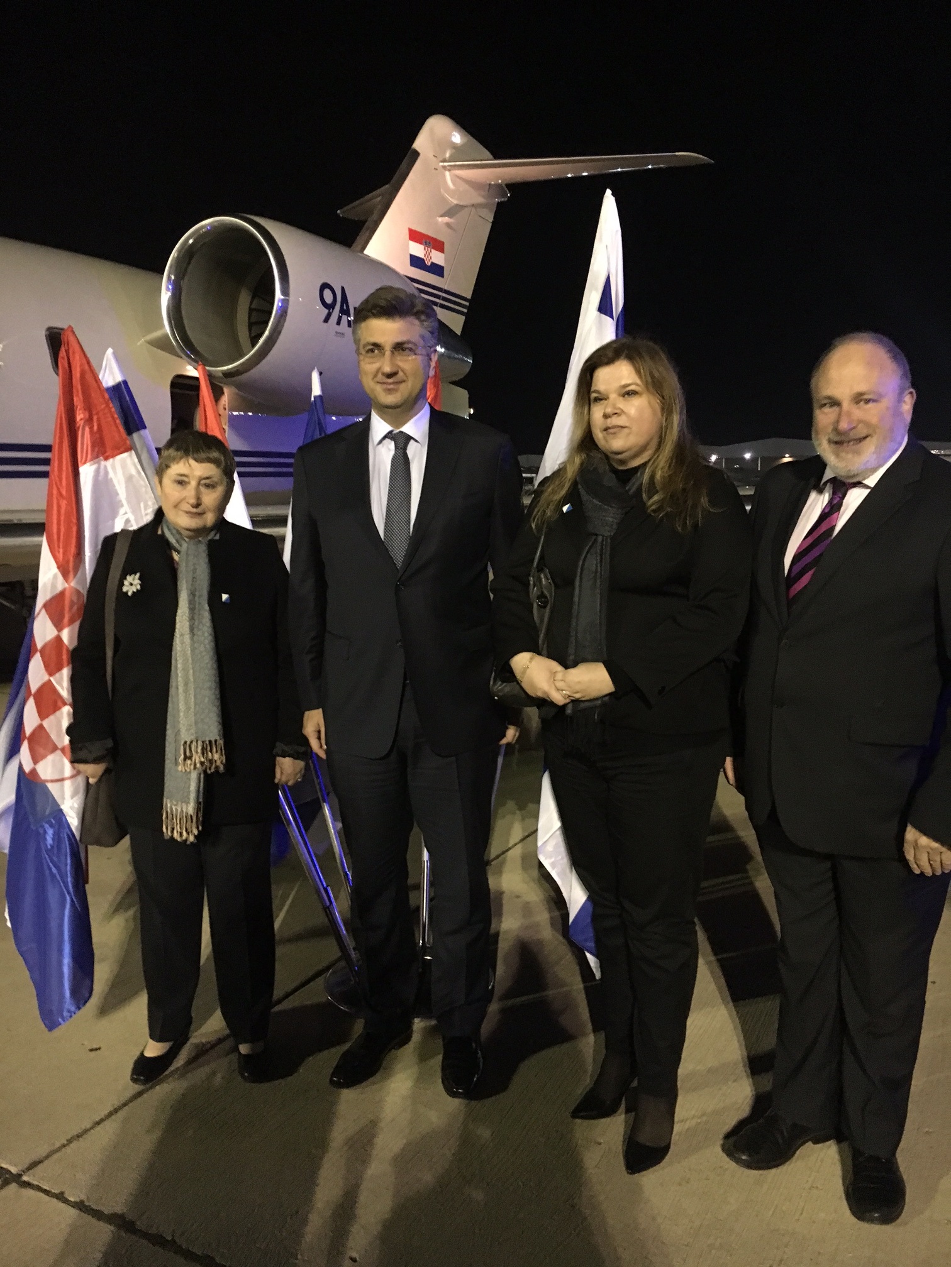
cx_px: 476
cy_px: 634
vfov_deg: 61.7
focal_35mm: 29
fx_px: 1062
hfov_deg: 48.2
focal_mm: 4.15
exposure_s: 1/17
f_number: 2.2
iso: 400
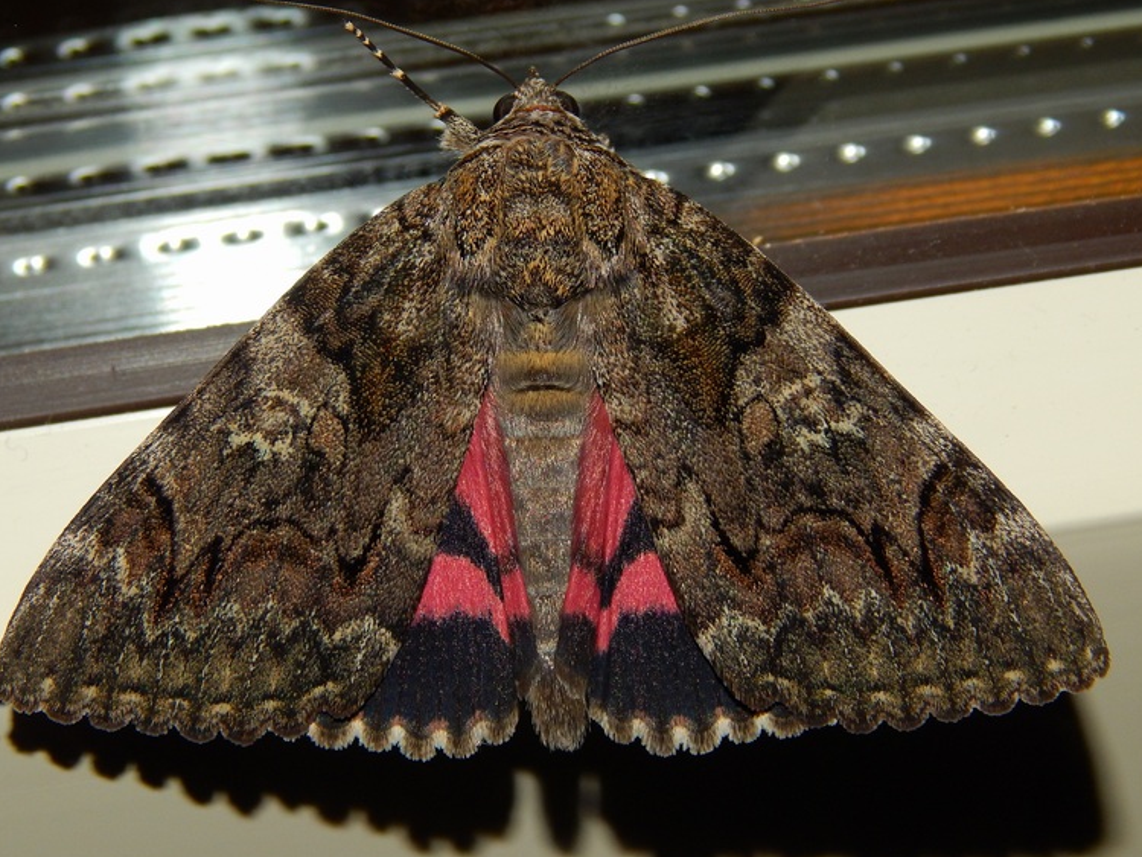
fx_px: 3696
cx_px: 548
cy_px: 428
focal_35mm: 112
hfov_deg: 17.6
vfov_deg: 13.2
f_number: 9
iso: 200
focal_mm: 18.7
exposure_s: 1/30
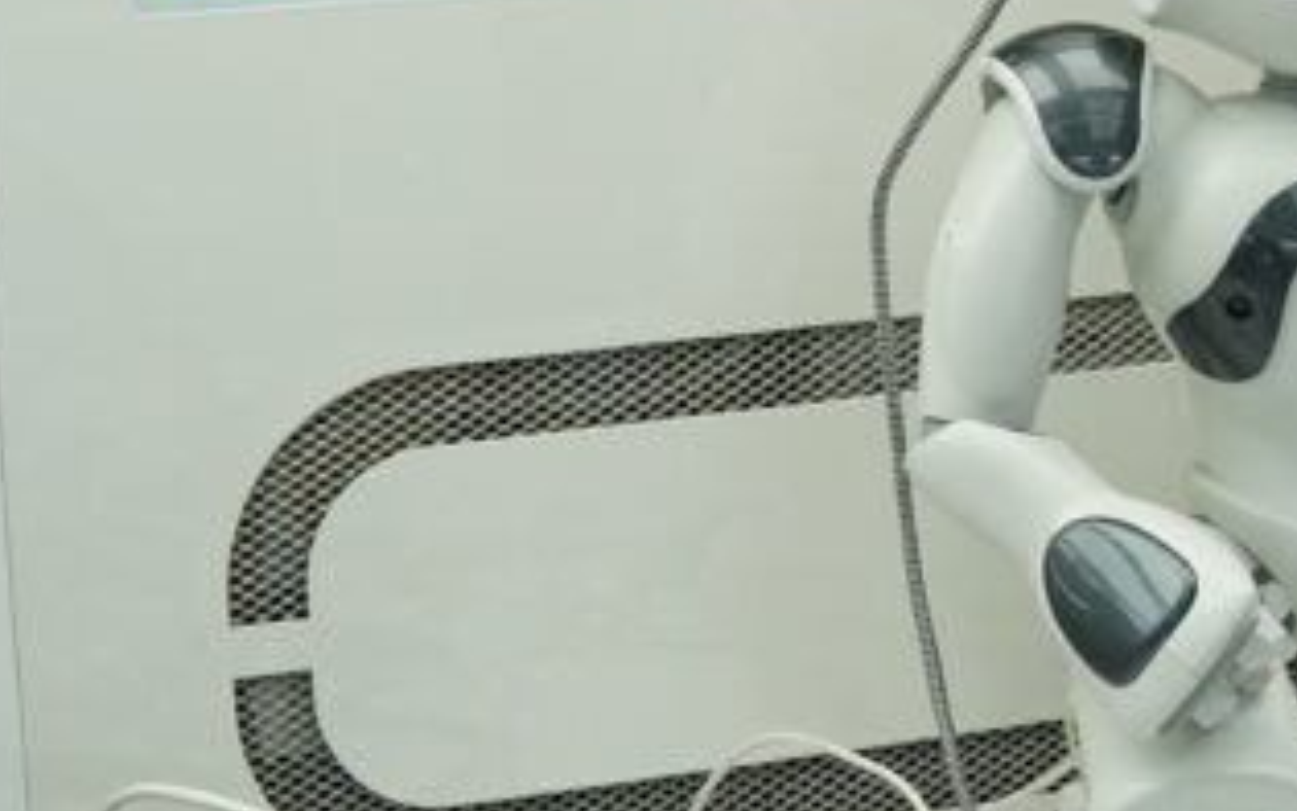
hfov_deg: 17.0
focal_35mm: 120
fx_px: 4242
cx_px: 1311
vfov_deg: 10.8
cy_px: 33
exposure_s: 1/320
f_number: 6.3
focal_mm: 30
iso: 1600
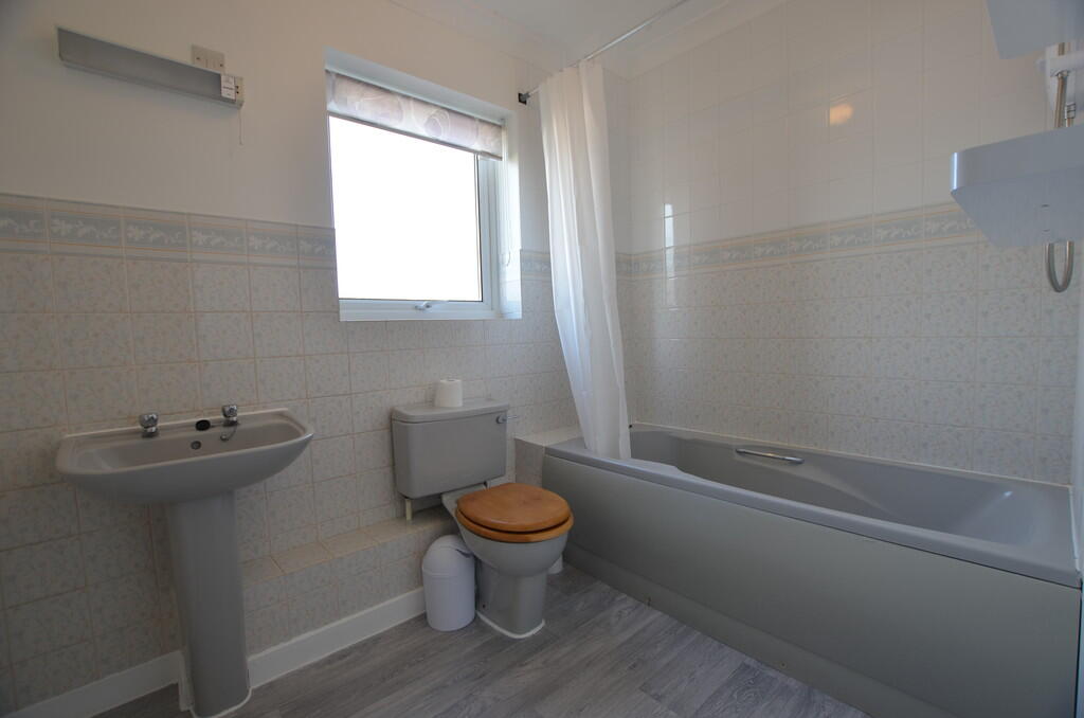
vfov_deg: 77.1
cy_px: 359
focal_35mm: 15
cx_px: 542
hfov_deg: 100.5
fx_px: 451
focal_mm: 10
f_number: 4.5
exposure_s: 1/40
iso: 100
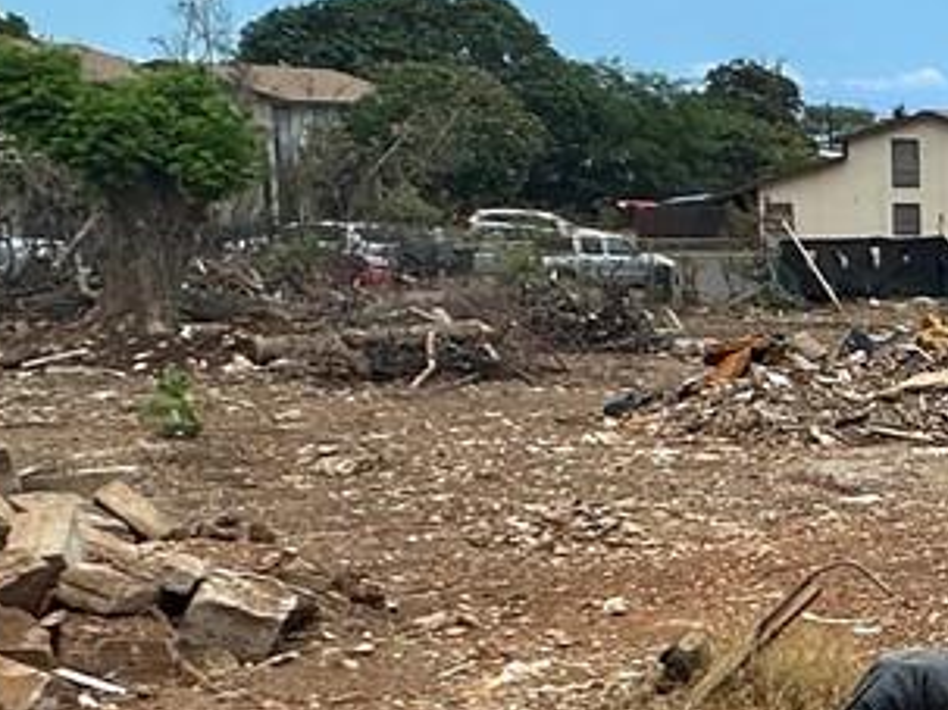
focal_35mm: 74
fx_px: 2026
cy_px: 410
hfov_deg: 20.4
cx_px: 1605
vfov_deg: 19.9
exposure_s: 1/2212
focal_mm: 2.22
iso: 50
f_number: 2.2
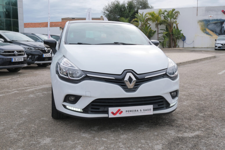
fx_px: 250
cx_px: 112
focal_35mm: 40
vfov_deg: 33.4
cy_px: 75
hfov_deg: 48.5
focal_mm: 26.4
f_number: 9
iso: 320
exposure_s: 1/320
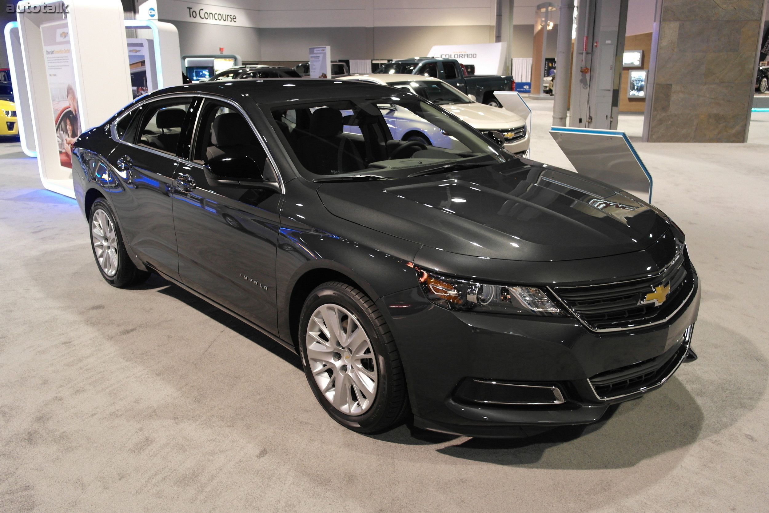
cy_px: 256
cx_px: 384
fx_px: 641
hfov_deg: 61.9
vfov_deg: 43.6
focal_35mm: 30
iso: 800
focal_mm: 20
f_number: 3.5
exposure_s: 1/20
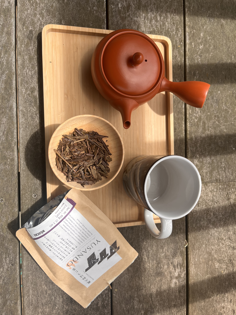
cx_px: 118
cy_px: 158
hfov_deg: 53.1
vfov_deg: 67.3
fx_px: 236
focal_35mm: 26
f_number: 1.6
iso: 50
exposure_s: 1/2632
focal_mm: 5.1
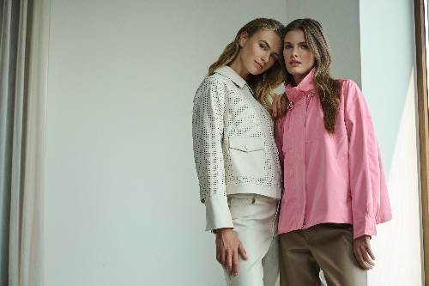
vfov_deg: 26.0
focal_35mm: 52
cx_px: 214
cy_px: 143
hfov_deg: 38.2
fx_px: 619
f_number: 4
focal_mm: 52
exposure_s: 1/200
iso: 200
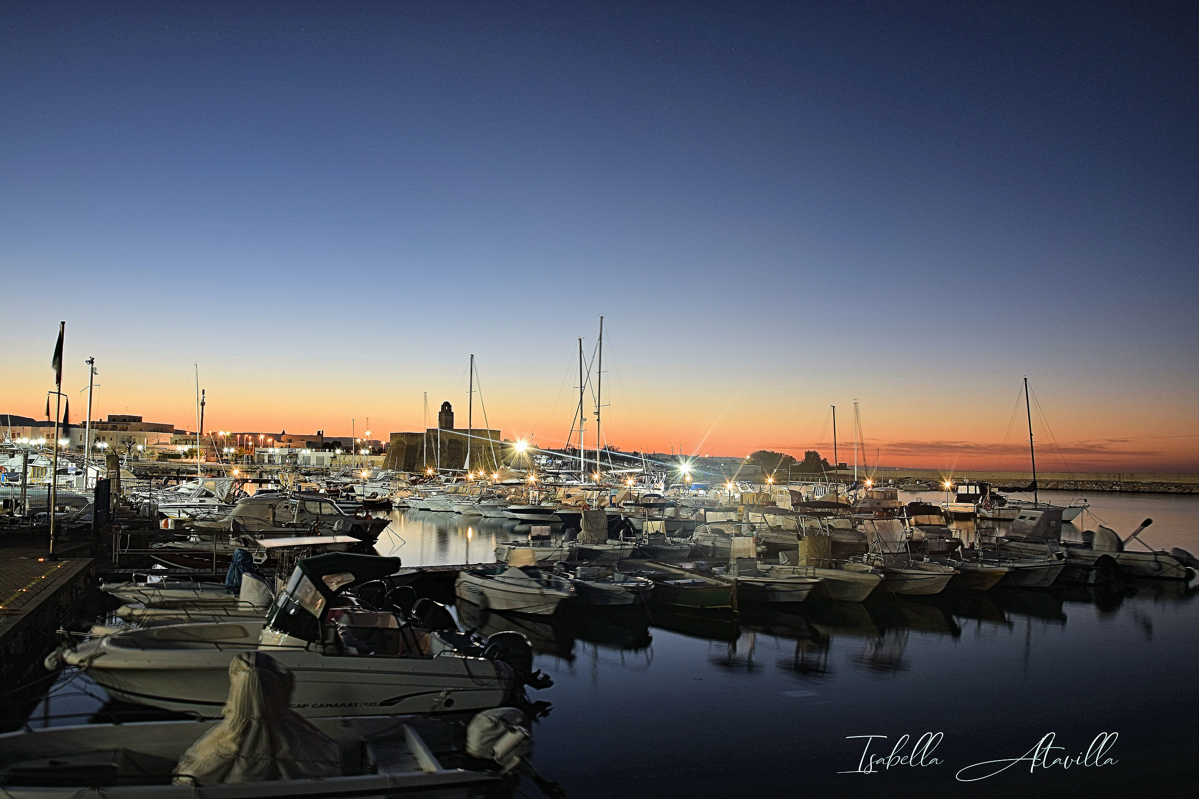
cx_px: 600
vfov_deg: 47.9
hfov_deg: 67.4
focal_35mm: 27
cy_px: 400
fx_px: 899
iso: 100
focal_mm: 18
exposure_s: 6
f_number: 8
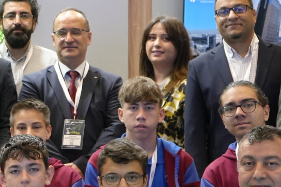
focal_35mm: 149
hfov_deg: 13.1
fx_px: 1163
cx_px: -122
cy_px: 128
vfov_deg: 9.2
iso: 2000
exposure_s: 1/200
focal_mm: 40
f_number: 4.5
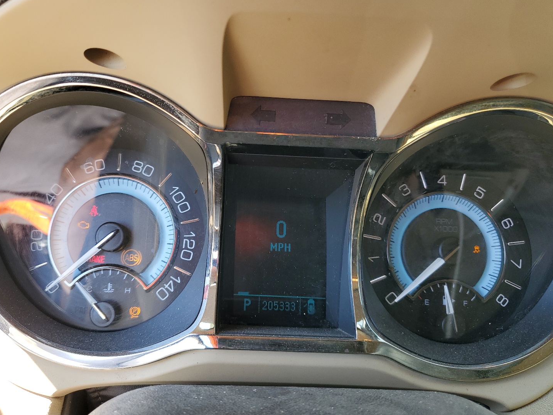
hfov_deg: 61.5
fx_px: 463
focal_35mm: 29
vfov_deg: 48.2
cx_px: 250
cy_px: 204
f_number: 1.5
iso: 50
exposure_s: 1/172
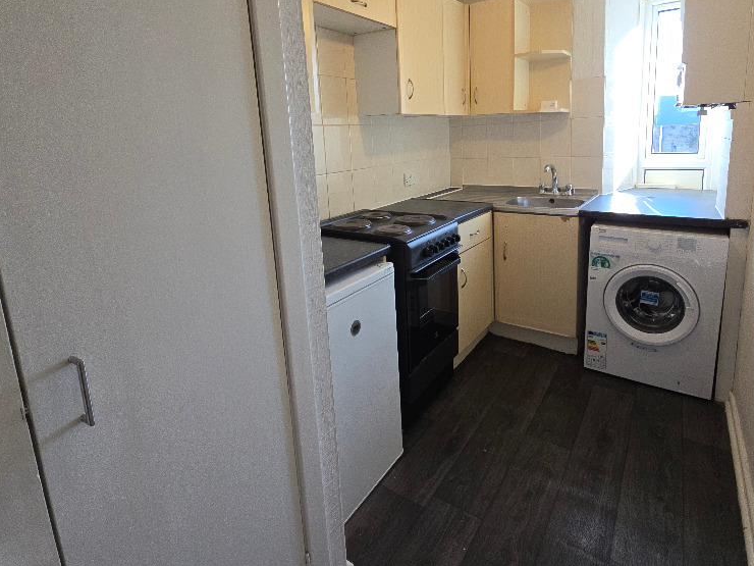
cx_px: 403
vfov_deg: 70.3
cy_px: 209
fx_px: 392
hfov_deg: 87.6
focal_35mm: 18
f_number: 2.2
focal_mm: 2.2
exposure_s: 1/100
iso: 80
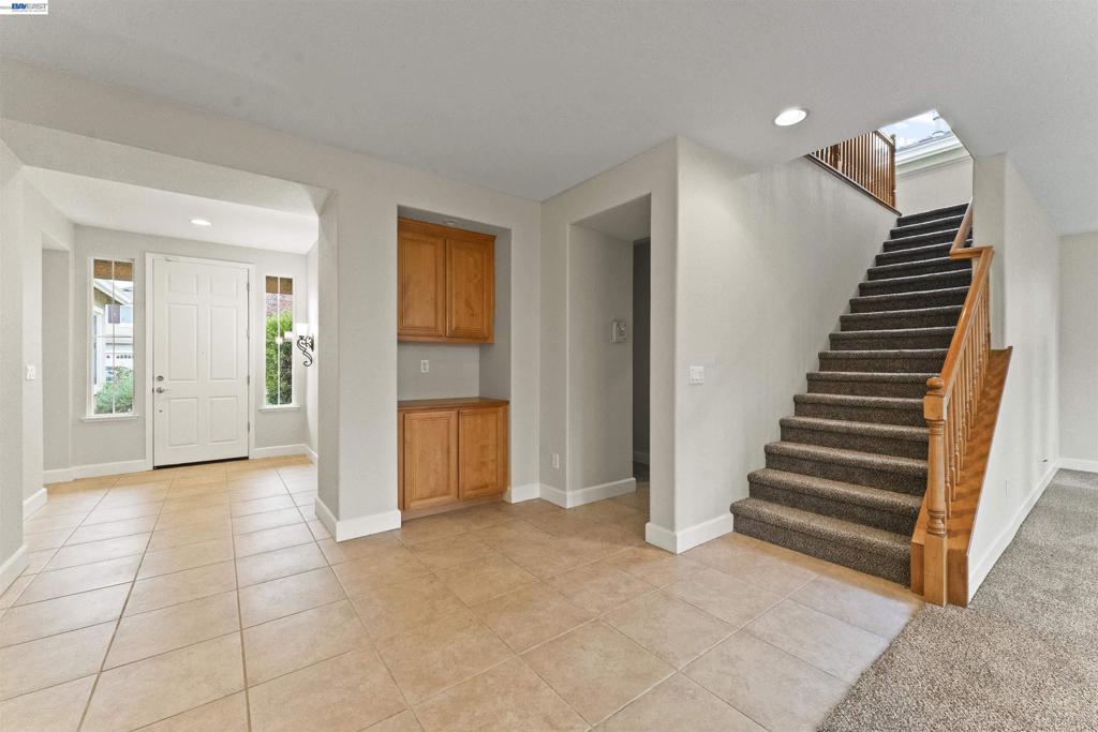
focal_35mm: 14
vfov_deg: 81.2
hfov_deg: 104.2
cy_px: 366
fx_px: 427
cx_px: 549
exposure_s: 1/3
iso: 2500
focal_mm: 14
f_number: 9
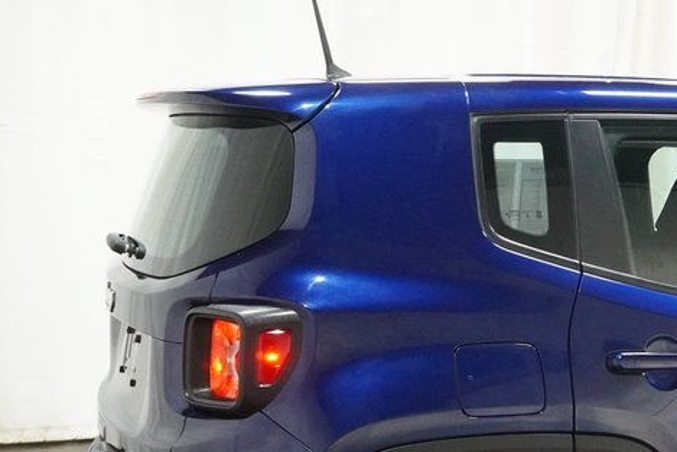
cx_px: 719
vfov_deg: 18.5
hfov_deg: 26.2
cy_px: 448
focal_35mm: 72
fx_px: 1354
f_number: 7.1
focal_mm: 22
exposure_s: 1/100
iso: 5000
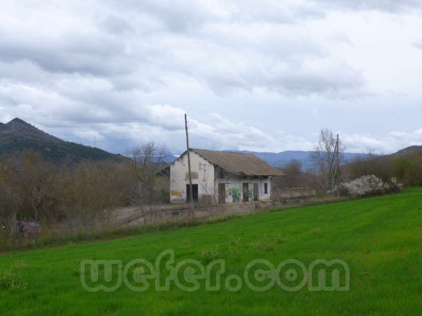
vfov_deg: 30.3
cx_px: 211
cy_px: 158
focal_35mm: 48
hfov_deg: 39.7
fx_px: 585
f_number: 4
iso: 100
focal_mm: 8.6
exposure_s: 1/400
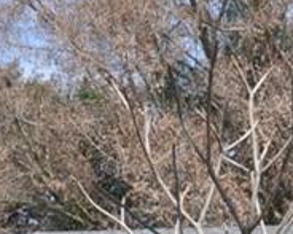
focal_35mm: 183
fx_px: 1587
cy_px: 460
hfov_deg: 10.5
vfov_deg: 8.1
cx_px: 221
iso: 200
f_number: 9
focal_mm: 15
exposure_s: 1/320
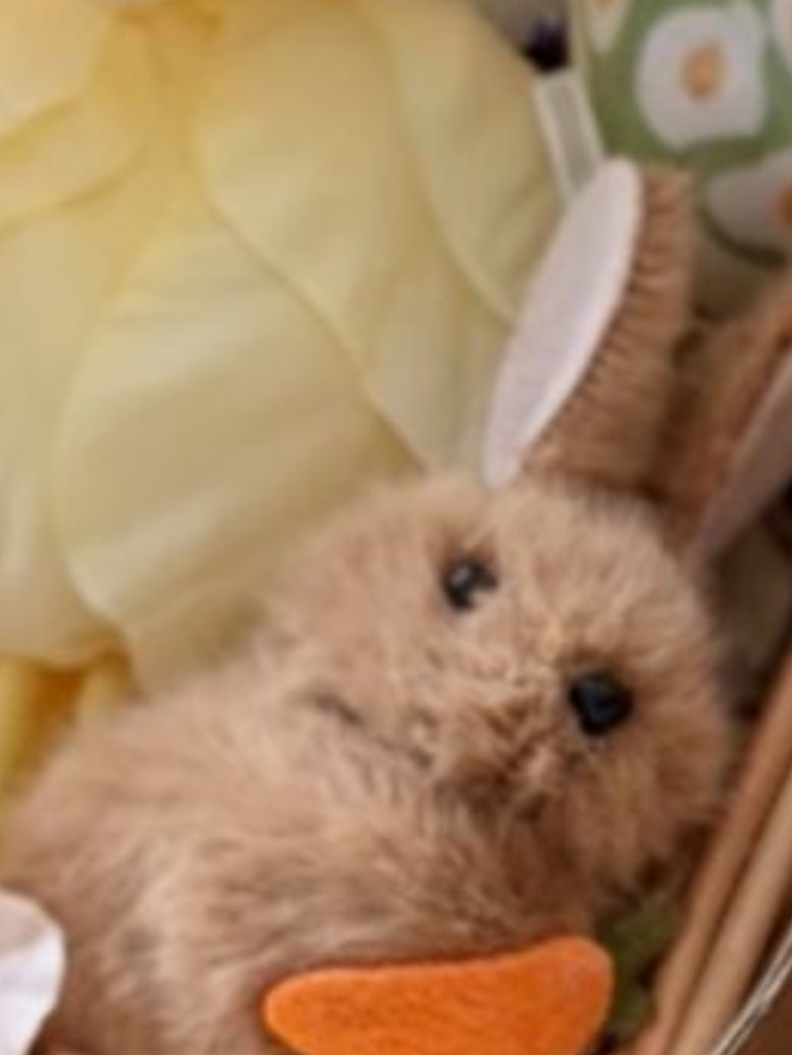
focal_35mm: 356
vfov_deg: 5.5
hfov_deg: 4.1
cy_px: 1719
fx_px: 10853
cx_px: 1985
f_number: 1.78
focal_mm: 6.76
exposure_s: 1/63
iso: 100
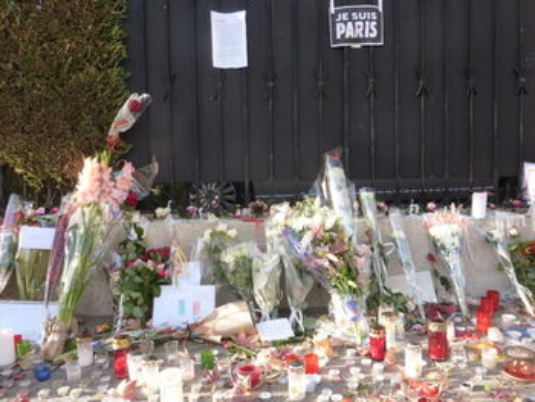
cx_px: 268
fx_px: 387
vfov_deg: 54.9
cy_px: 201
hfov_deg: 69.4
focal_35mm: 25
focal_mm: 4.1
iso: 125
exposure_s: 1/80
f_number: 3.3
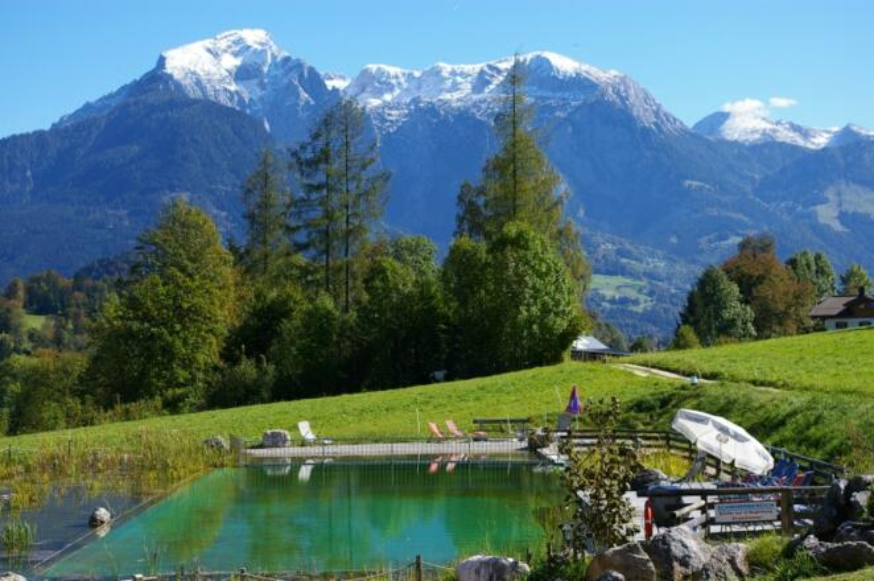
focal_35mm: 68
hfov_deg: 29.9
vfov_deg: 20.1
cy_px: 290
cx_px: 437
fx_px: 1637
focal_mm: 45
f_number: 8
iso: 200
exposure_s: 1/250
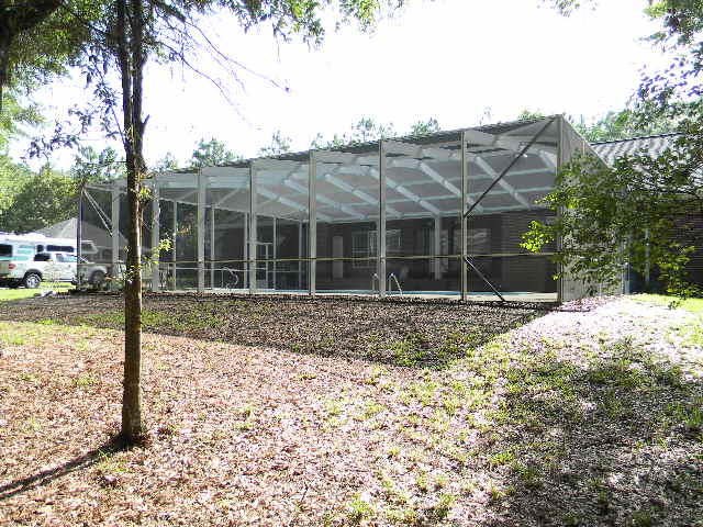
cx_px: 352
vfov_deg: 49.7
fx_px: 569
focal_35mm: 28
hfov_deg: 63.4
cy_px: 264
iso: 80
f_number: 3.5
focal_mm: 5
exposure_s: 1/141
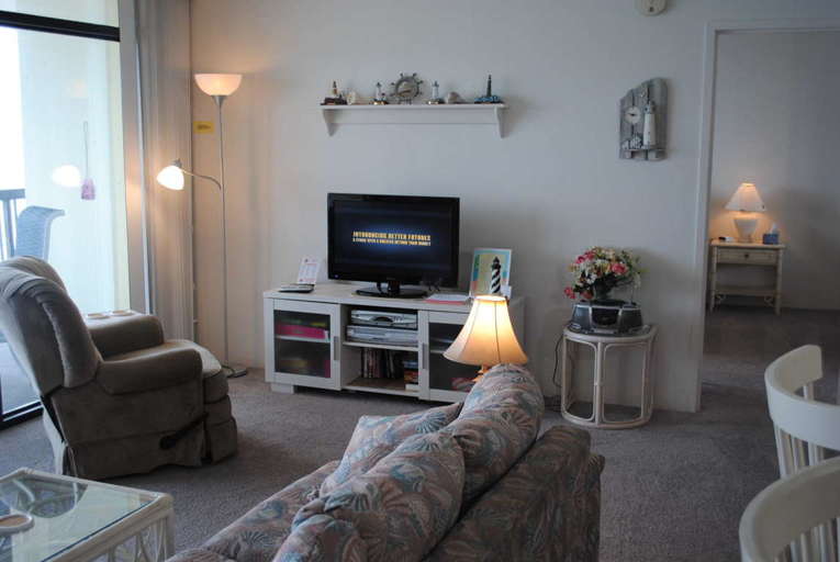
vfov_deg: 34.3
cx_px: 420
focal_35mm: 39
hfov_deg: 49.5
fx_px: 911
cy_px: 281
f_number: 4.2
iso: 200
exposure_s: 1/50
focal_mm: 26
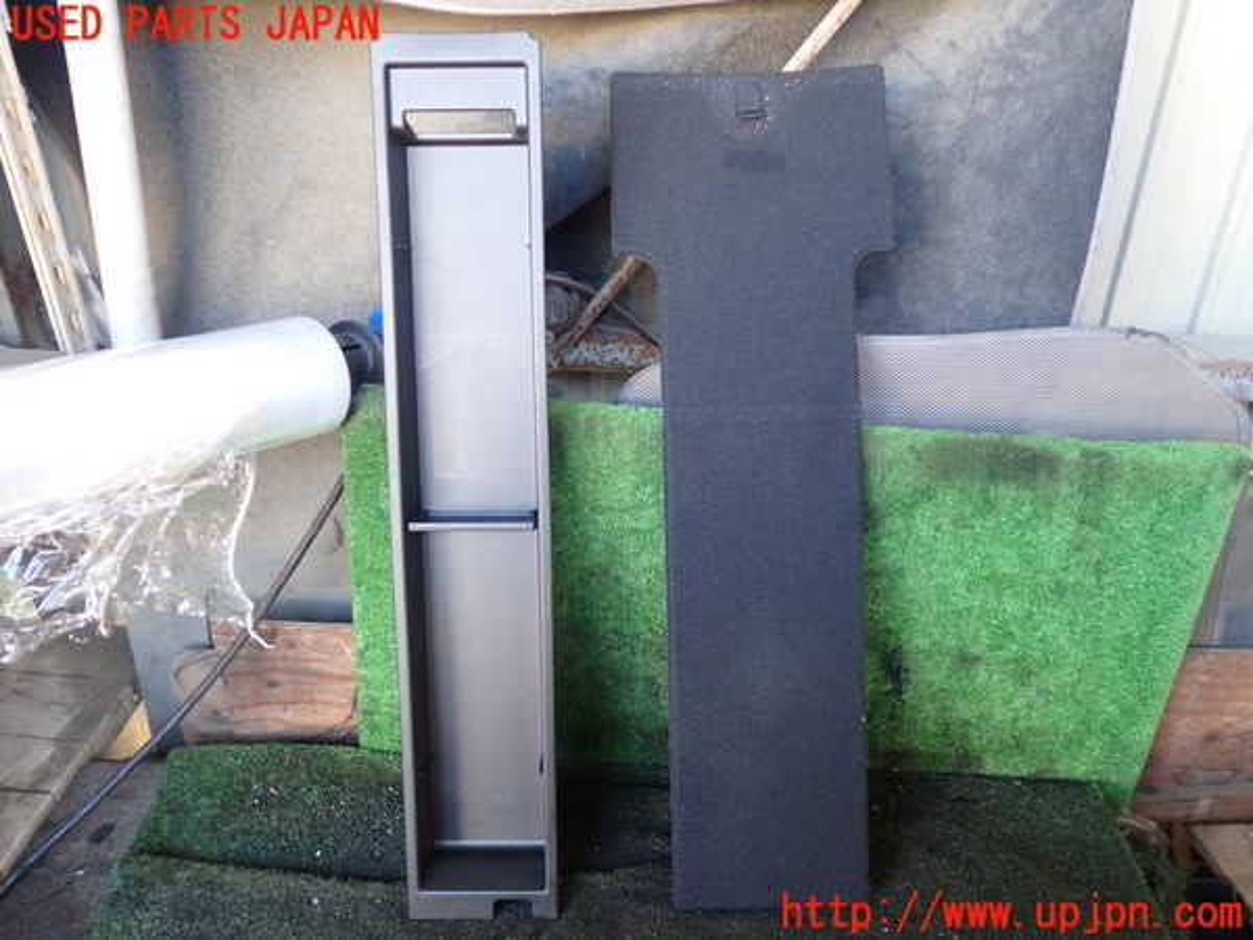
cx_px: 626
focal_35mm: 30
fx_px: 1086
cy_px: 470
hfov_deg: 60.0
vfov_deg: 46.8
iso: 200
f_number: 2.3
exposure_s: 1/30
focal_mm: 5.4
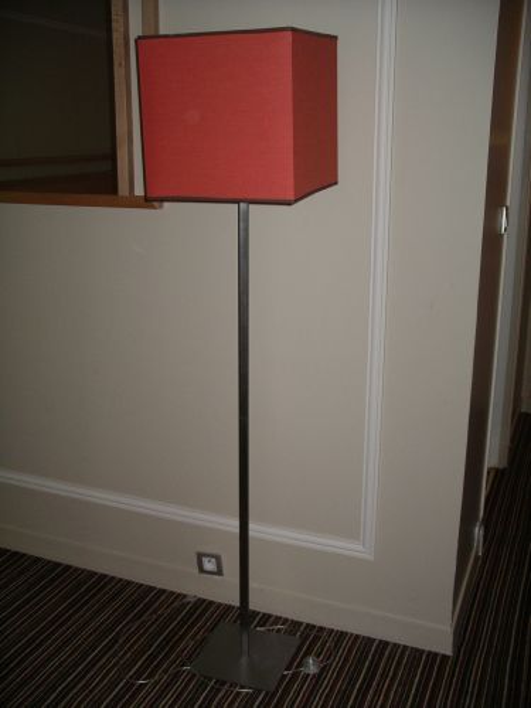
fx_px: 757
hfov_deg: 38.7
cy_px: 354
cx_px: 266
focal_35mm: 37
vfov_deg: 50.1
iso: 200
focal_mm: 7.8
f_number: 2.8
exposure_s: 1/40
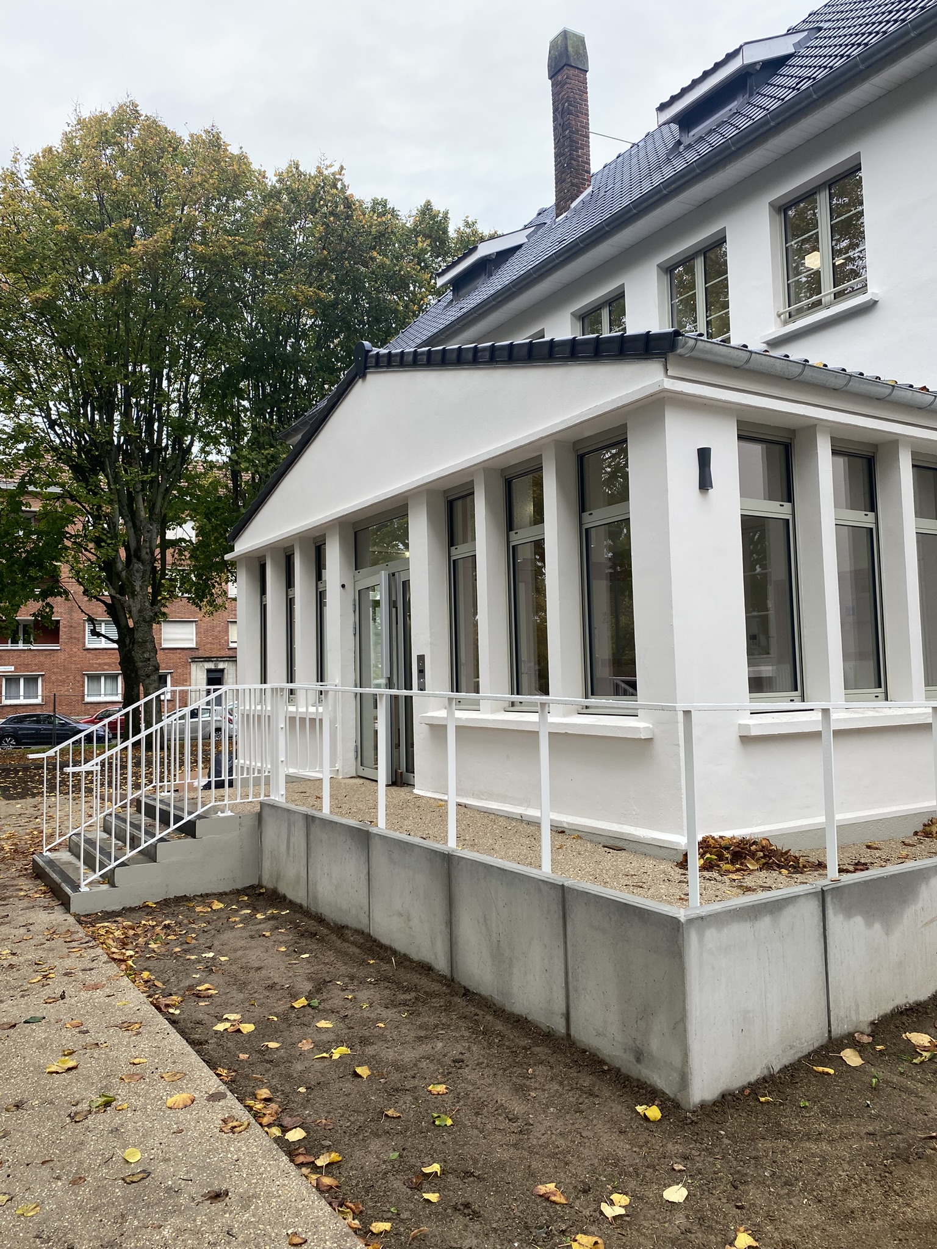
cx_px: 468
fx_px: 938
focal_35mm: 26
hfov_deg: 53.1
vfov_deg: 67.3
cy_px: 624
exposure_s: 1/379
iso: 32
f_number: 1.8
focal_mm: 4.25
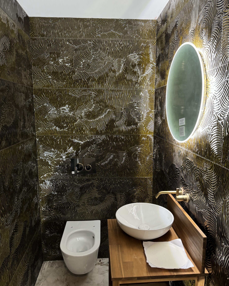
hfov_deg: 54.9
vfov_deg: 66.0
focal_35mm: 26
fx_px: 220
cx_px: 114
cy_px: 141
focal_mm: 6.76
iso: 320
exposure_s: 1/50
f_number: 1.78
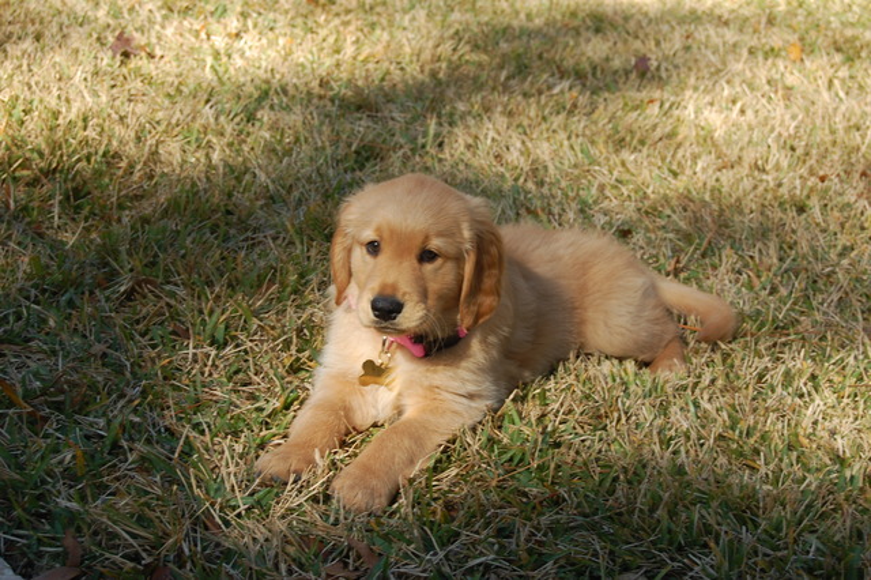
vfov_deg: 16.5
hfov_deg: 24.6
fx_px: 1995
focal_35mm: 82
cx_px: 436
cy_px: 290
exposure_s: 1/160
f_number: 6.3
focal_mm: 55
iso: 200
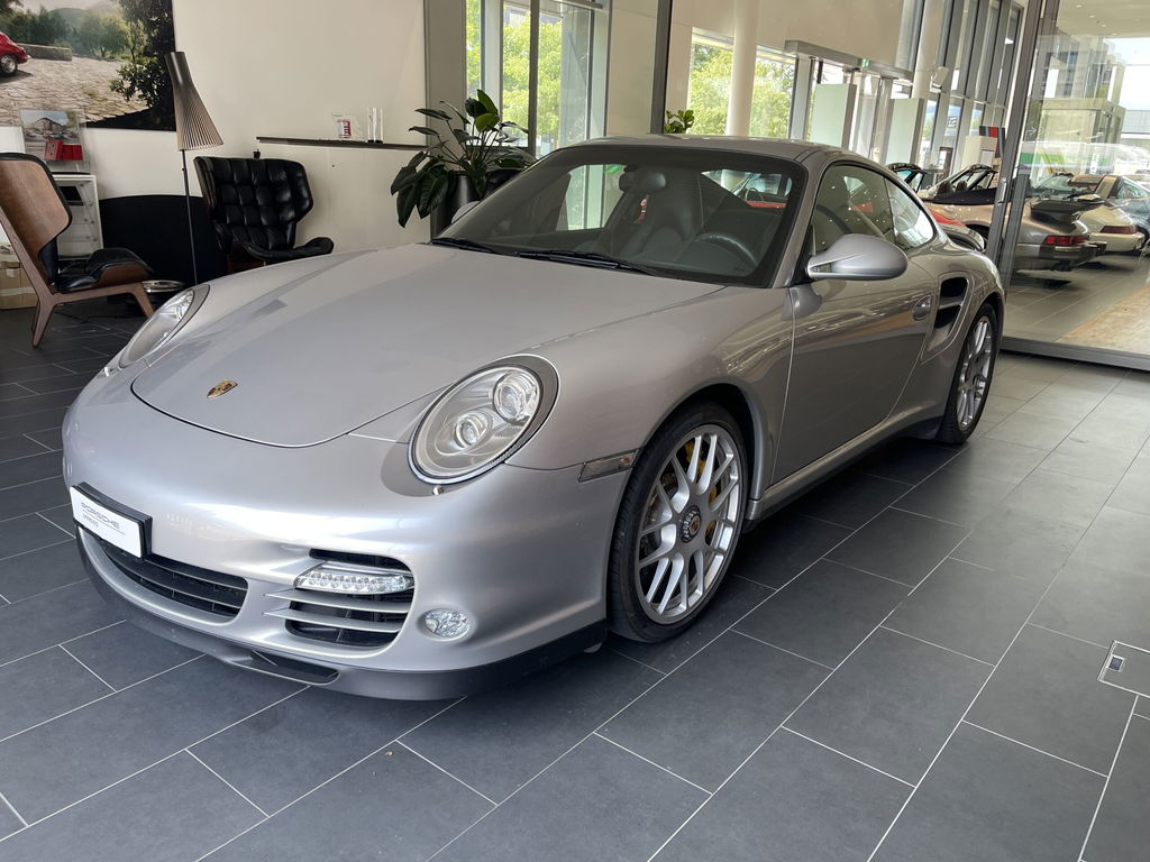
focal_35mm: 25
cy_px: 431
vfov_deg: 54.9
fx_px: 831
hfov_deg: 69.4
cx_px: 575
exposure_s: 1/121
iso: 64
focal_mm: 5.1
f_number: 1.6
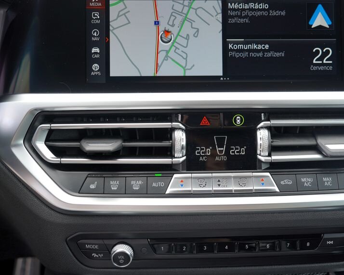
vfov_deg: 32.0
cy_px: 117
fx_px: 478
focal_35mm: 47
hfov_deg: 39.4
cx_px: 200
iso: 160
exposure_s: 1/160
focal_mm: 35
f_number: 4
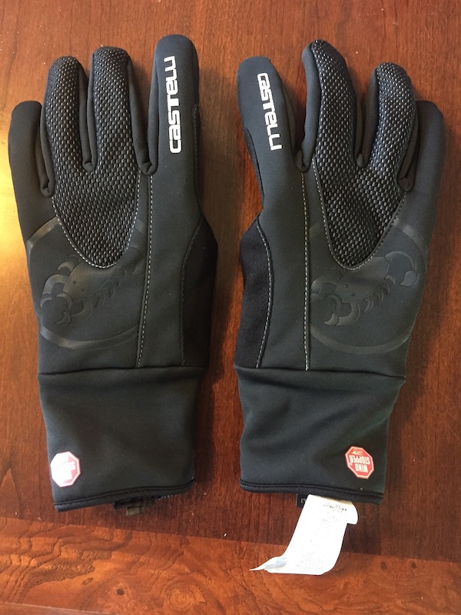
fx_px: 515
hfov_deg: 48.2
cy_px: 308
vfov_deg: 61.7
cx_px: 230
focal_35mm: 29
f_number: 2.2
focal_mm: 4.15
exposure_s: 1/15
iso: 500
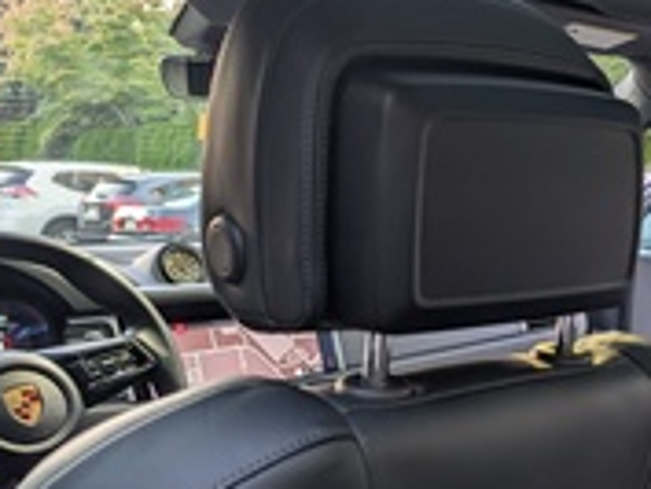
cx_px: 717
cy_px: 355
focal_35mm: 57
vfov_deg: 25.4
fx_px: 1073
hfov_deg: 30.2
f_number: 1.68
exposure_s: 1/27.3
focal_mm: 6.9
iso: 367
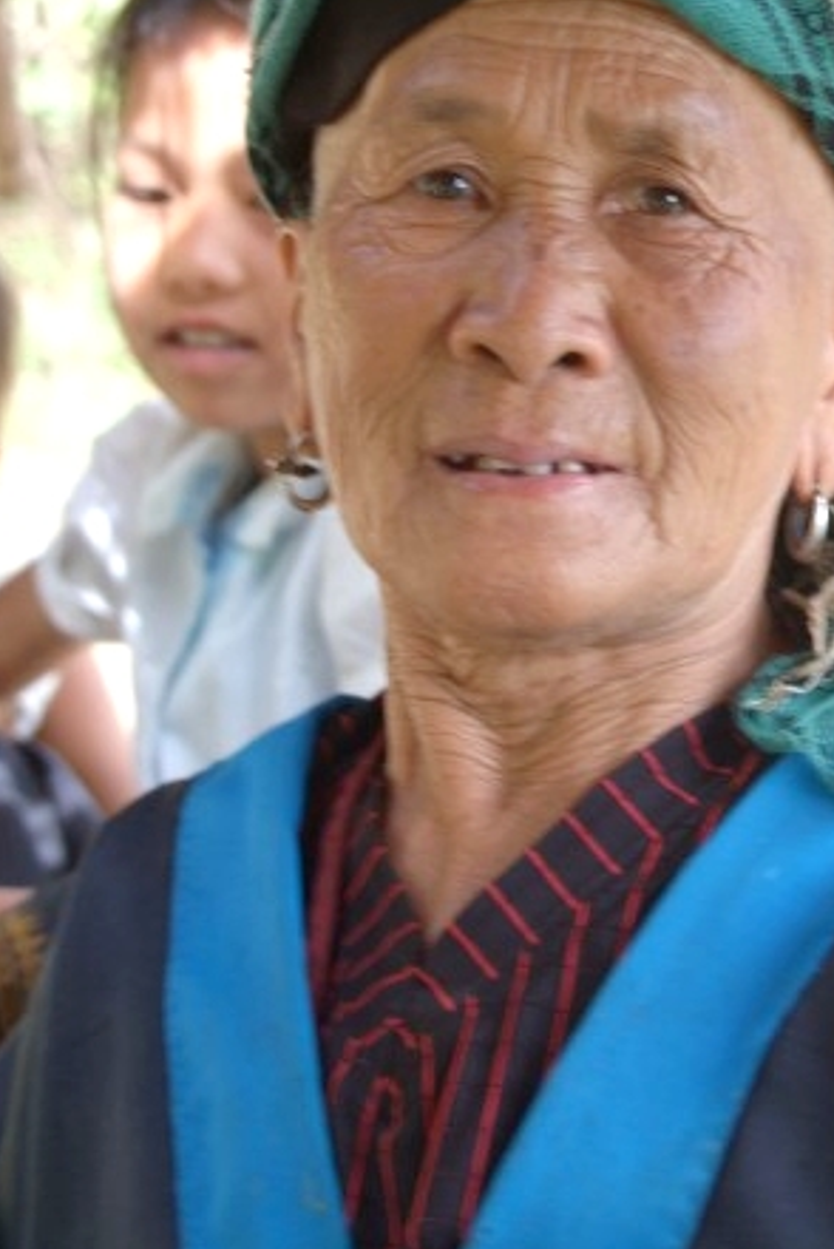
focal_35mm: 109
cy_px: 446
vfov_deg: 18.7
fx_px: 3782
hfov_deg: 12.6
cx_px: 557
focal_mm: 40
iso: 100
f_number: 4.8
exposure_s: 1/20
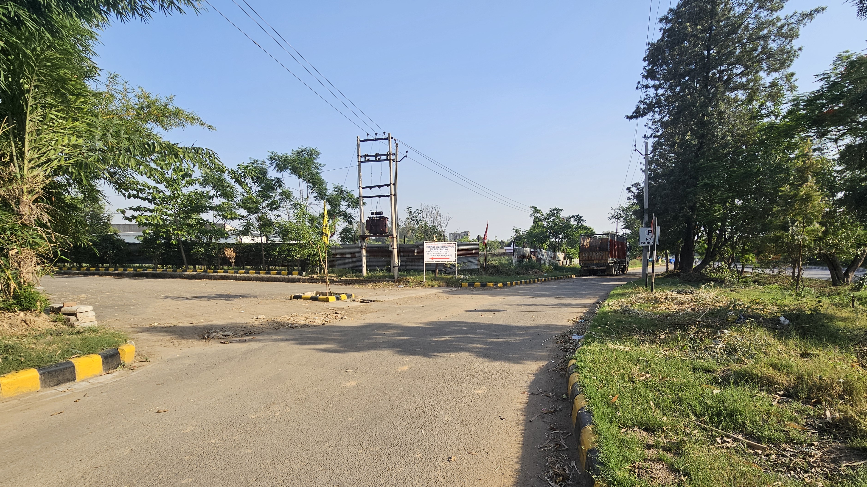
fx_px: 345
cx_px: 453
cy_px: 310
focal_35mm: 15
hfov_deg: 102.9
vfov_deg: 69.2
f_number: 2.2
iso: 50
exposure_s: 1/1441
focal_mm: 2.2
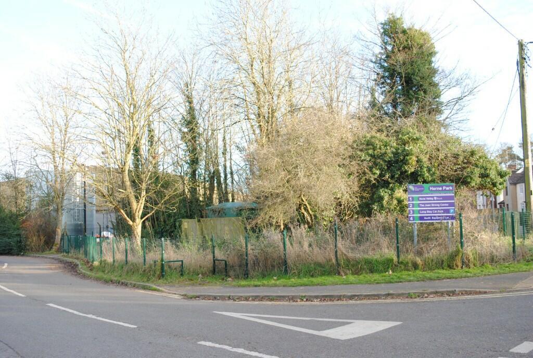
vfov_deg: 35.6
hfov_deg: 51.2
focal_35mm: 38
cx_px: 266
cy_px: 179
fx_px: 556
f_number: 5.6
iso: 200
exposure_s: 1/125
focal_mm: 25
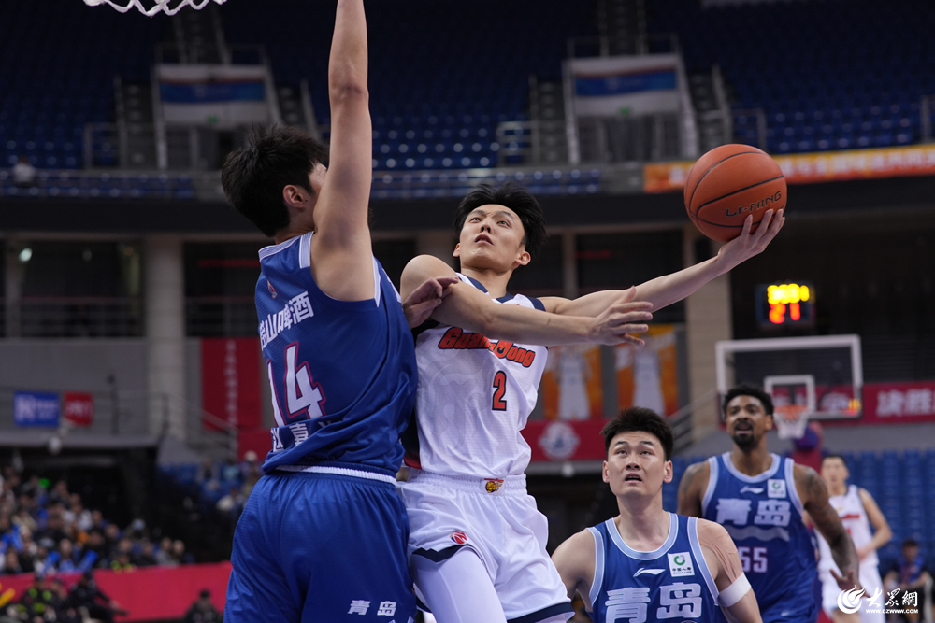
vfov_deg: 16.1
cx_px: 468
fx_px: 2208
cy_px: 312
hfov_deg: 23.9
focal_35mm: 85
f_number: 2.8
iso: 2000
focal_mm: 85
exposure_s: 1/1000
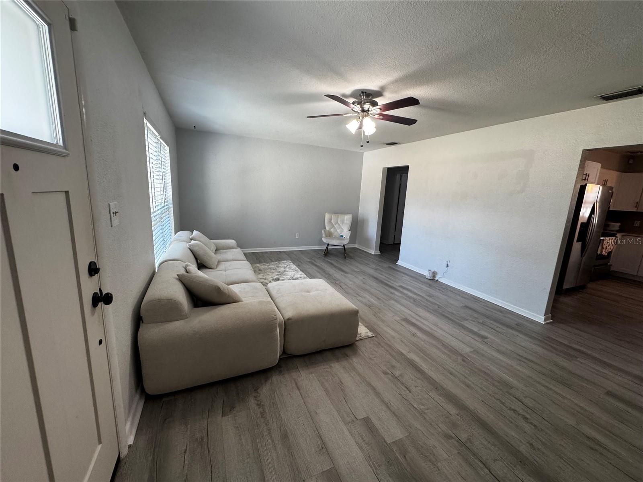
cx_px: 322
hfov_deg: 102.1
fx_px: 260
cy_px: 241
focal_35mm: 14
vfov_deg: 85.7
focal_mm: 2.22
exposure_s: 1/120
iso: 250
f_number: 2.2
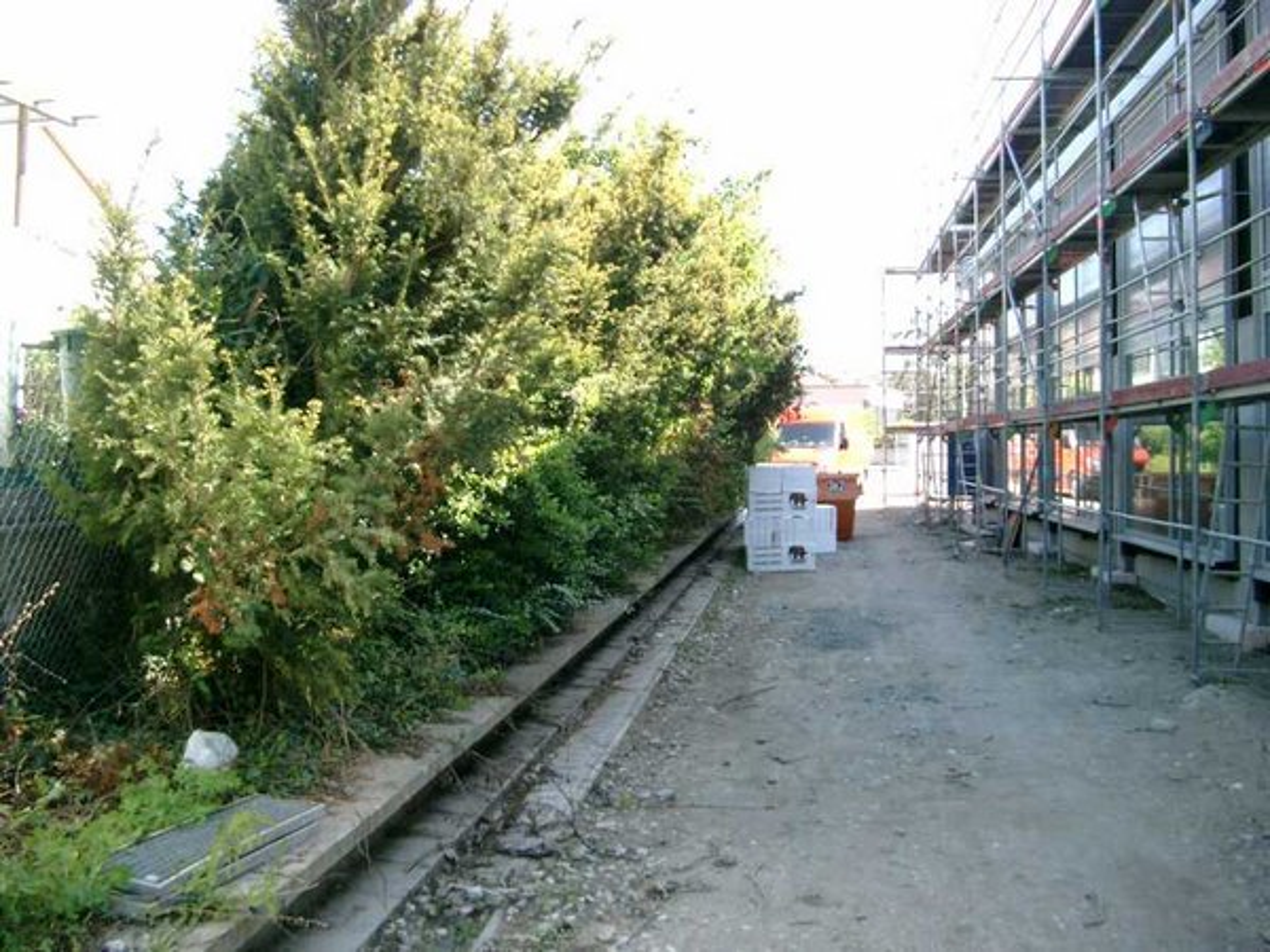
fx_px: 1357
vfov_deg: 38.7
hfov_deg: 50.1
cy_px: 476
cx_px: 635
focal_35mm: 37
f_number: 2.6
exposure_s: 1/320
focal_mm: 7.6
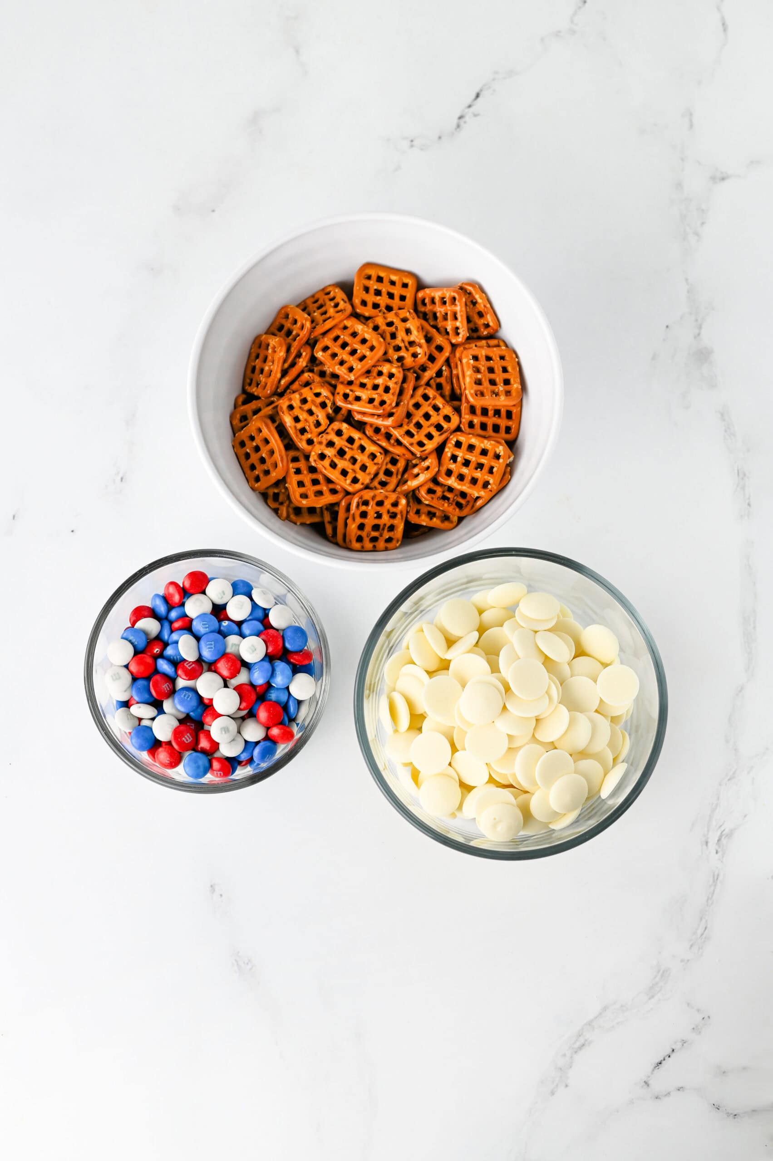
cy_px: 580
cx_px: 386
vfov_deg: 39.6
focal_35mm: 50
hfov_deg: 27.0
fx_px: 1613
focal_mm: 50
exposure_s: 1/160
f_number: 4
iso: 200
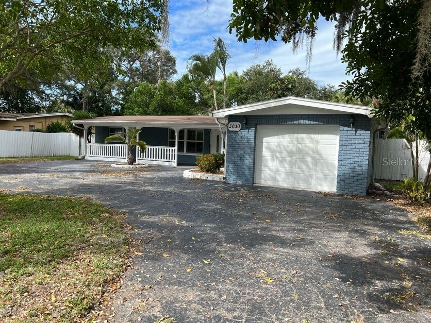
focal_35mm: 26
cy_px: 162
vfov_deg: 53.1
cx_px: 216
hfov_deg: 67.3
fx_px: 324
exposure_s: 1/2165
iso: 50
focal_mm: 5.7
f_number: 1.5
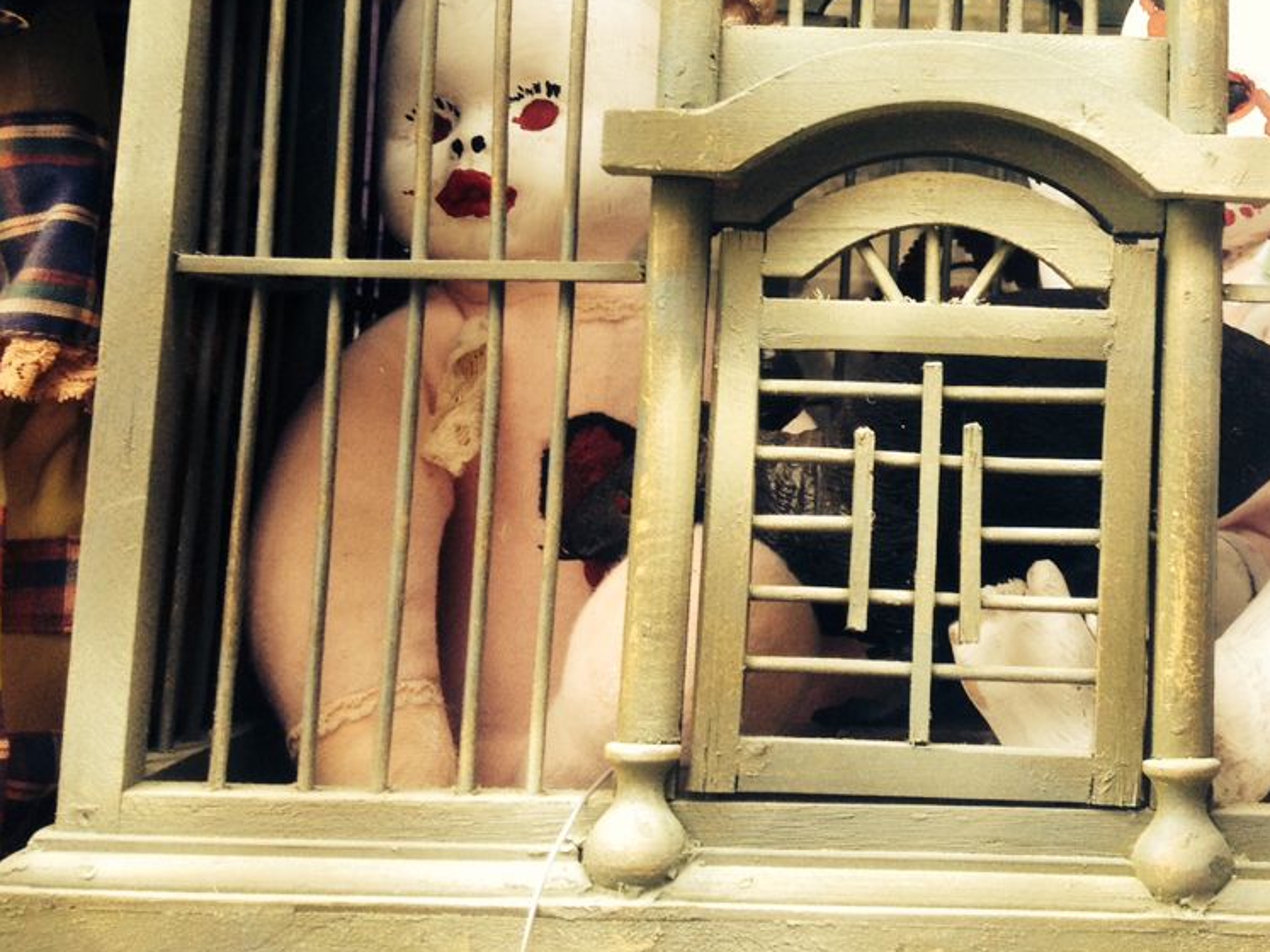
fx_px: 2201
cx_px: 1032
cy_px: 172
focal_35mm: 60
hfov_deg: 31.3
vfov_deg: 24.0
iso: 50
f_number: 2.4
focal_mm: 4.28
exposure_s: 1/120
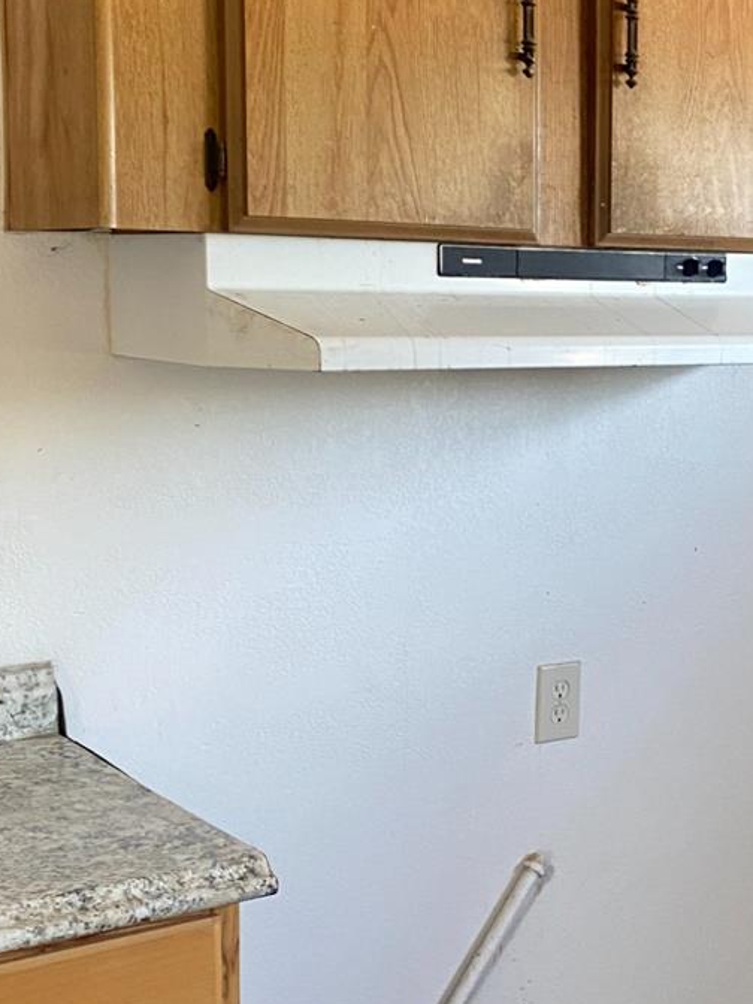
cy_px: 469
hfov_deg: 24.4
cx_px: 698
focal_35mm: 58
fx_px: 1682
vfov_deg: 33.2
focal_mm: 4.25
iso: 125
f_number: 1.8
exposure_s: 1/61
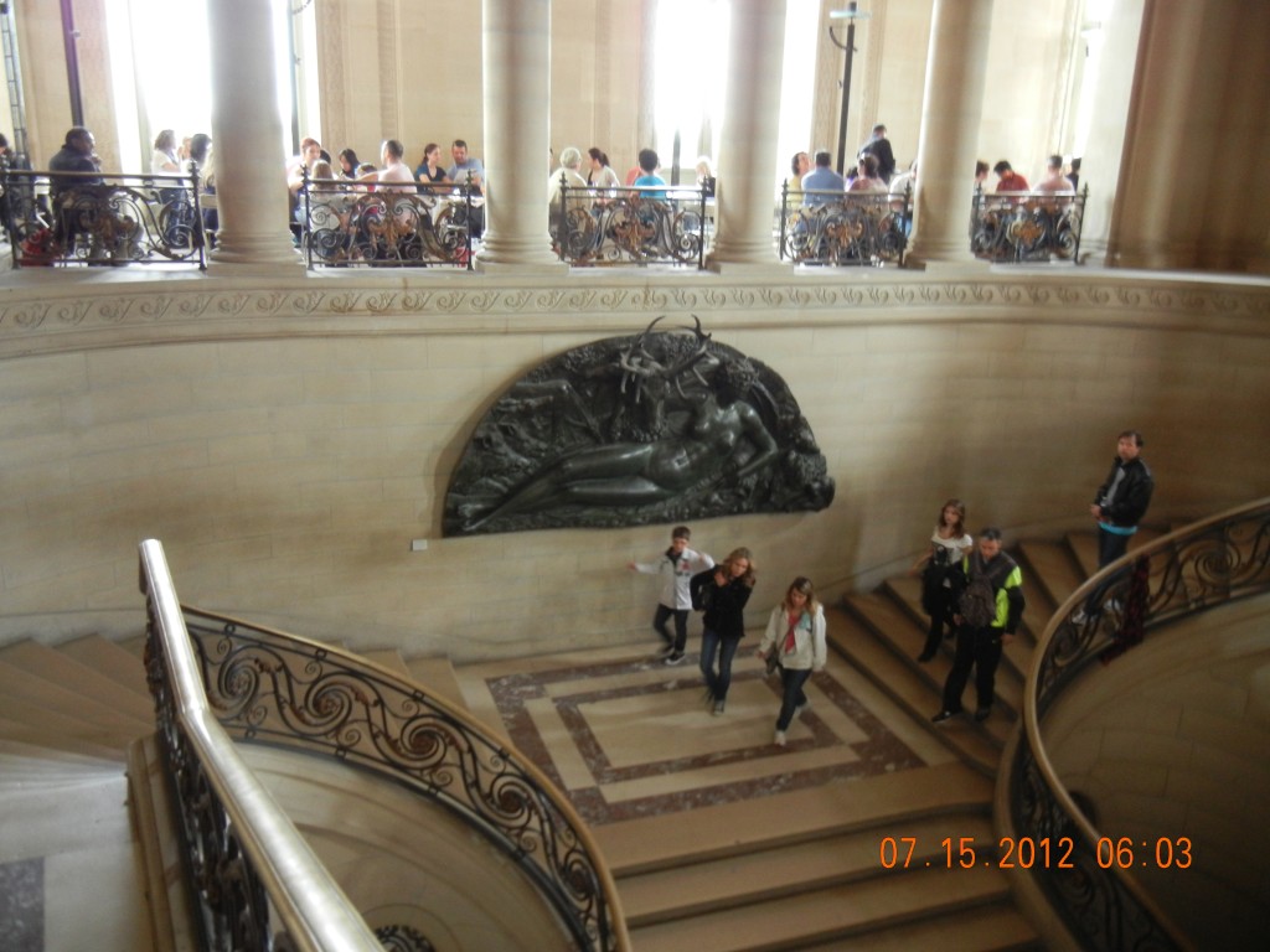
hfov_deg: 60.0
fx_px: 1101
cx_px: 635
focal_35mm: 30
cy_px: 476
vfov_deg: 46.8
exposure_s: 1/19
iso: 400
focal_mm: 5.4
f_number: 3.5
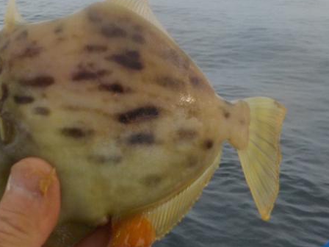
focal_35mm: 67
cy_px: 54
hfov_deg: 27.8
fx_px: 637
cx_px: 29
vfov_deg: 21.7
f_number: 3.3
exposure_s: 1/800
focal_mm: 4.1
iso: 125
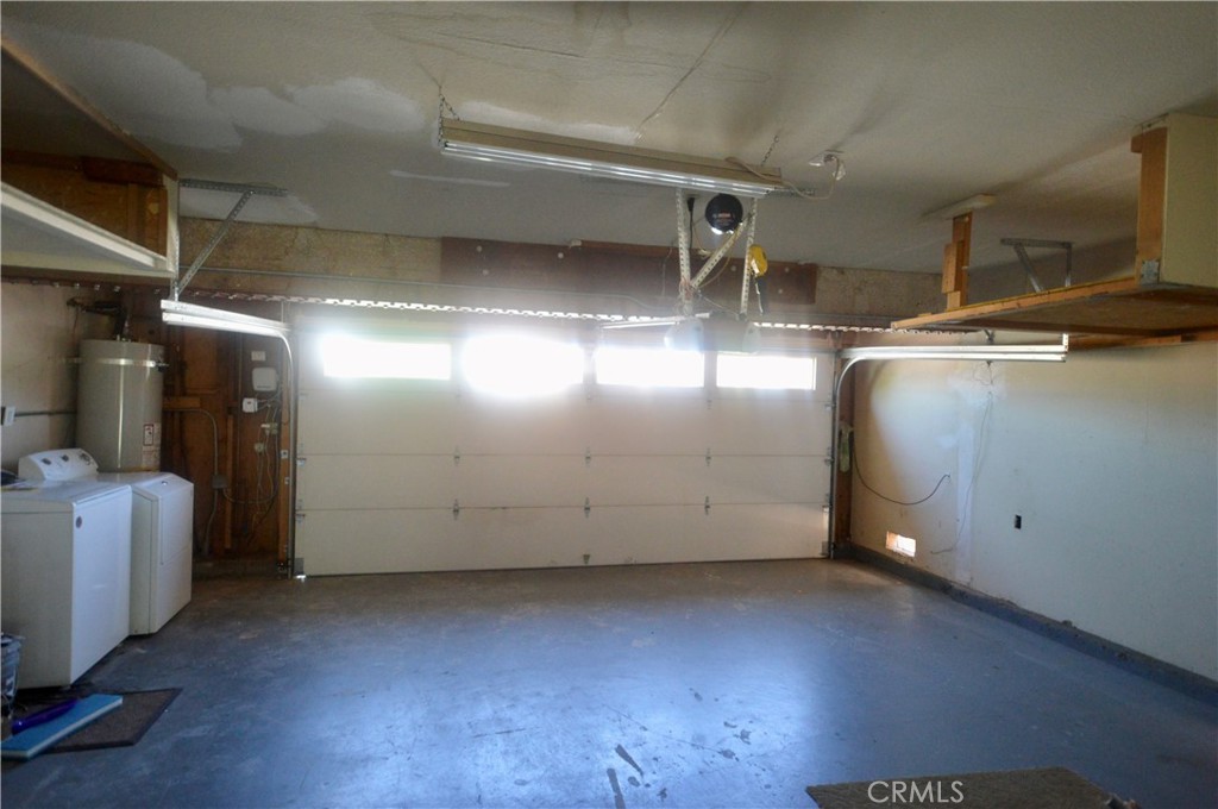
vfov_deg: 63.1
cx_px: 609
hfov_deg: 85.5
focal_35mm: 20
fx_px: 659
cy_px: 404
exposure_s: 1/60
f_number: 4.5
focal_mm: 13
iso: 1800
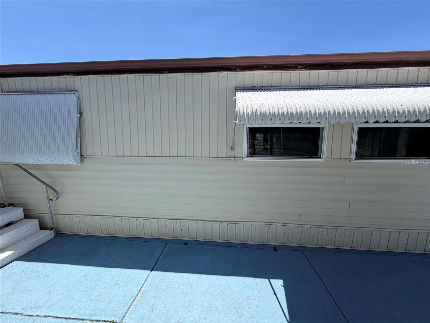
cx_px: 215
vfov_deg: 85.7
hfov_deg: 102.1
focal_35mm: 14
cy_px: 162
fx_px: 174
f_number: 2.2
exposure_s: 1/770
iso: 25
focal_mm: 2.22
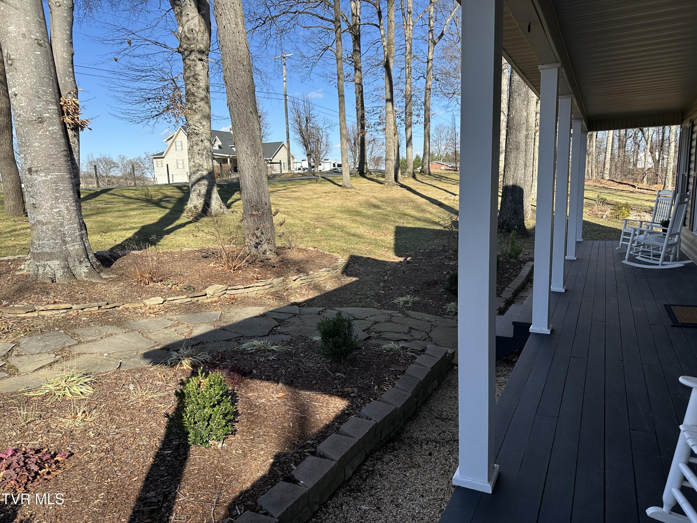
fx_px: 483
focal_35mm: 24
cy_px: 262
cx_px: 348
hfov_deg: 71.6
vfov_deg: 56.8
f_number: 1.78
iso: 80
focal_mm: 6.86
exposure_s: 1/2070
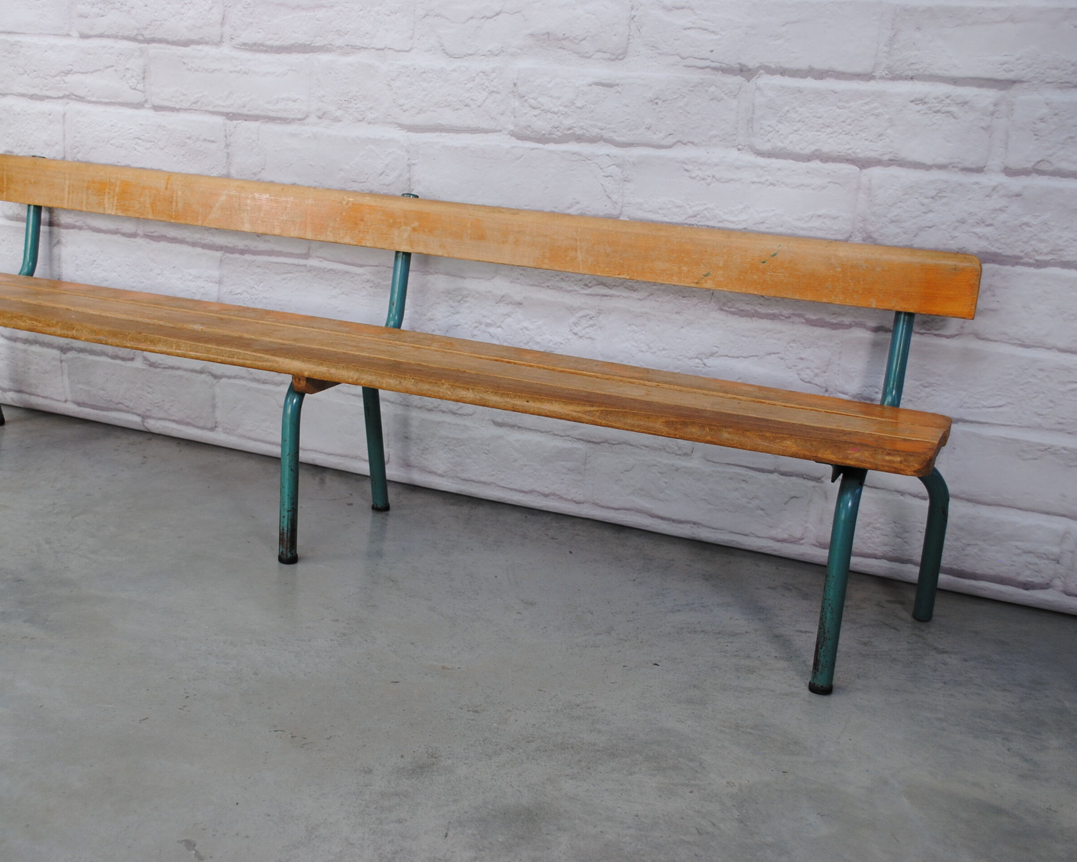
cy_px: 431
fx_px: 1307
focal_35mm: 41
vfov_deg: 36.5
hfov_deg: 44.6
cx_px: 449
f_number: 5
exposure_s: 1/100
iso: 200
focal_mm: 24
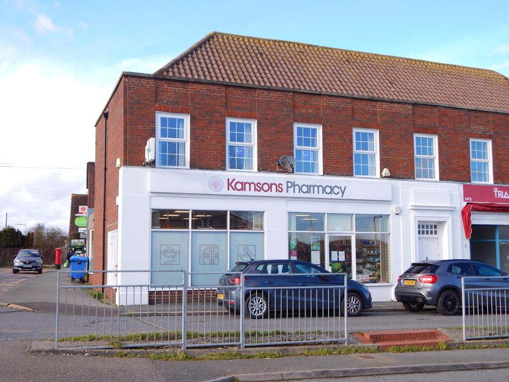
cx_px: 254
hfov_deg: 43.9
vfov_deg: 33.6
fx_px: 632
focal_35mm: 43
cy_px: 191
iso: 125
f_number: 3.6
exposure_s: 1/320
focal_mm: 7.7
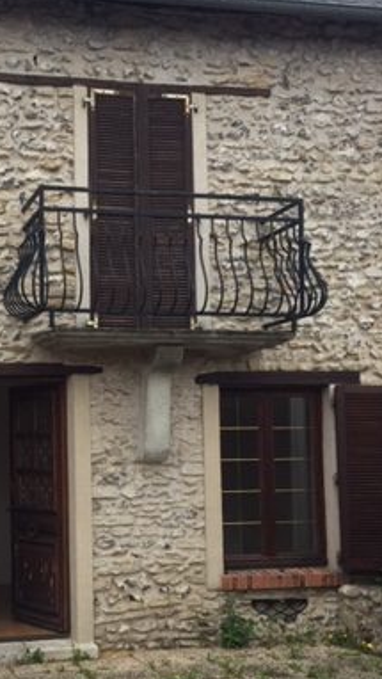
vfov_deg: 39.1
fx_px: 954
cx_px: 48
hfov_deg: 22.2
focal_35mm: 53
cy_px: 387
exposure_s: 1/1522
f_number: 2.2
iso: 32
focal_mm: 4.15
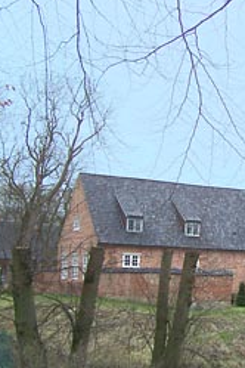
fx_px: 612
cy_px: 199
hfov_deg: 21.5
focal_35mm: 60
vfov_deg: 33.4
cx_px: 269
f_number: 2.8
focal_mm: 6.3
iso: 64
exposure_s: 1/200
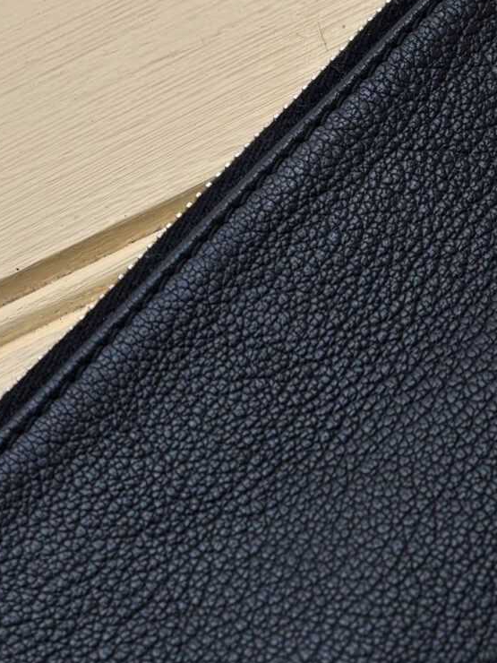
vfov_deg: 21.2
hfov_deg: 16.4
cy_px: 616
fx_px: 1723
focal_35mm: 90
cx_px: 304
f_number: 1.6
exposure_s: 1/121
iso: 64
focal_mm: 5.96
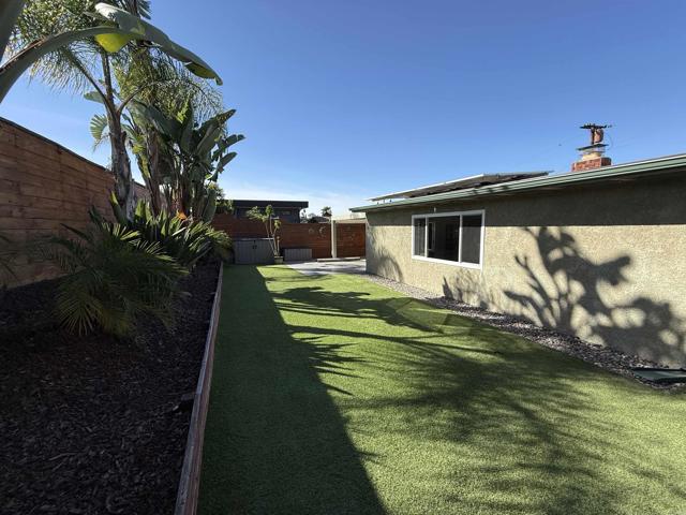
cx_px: 343
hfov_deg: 102.1
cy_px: 258
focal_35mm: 14
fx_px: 277
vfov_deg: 85.7
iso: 50
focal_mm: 2.22
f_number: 2.2
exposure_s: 1/1656
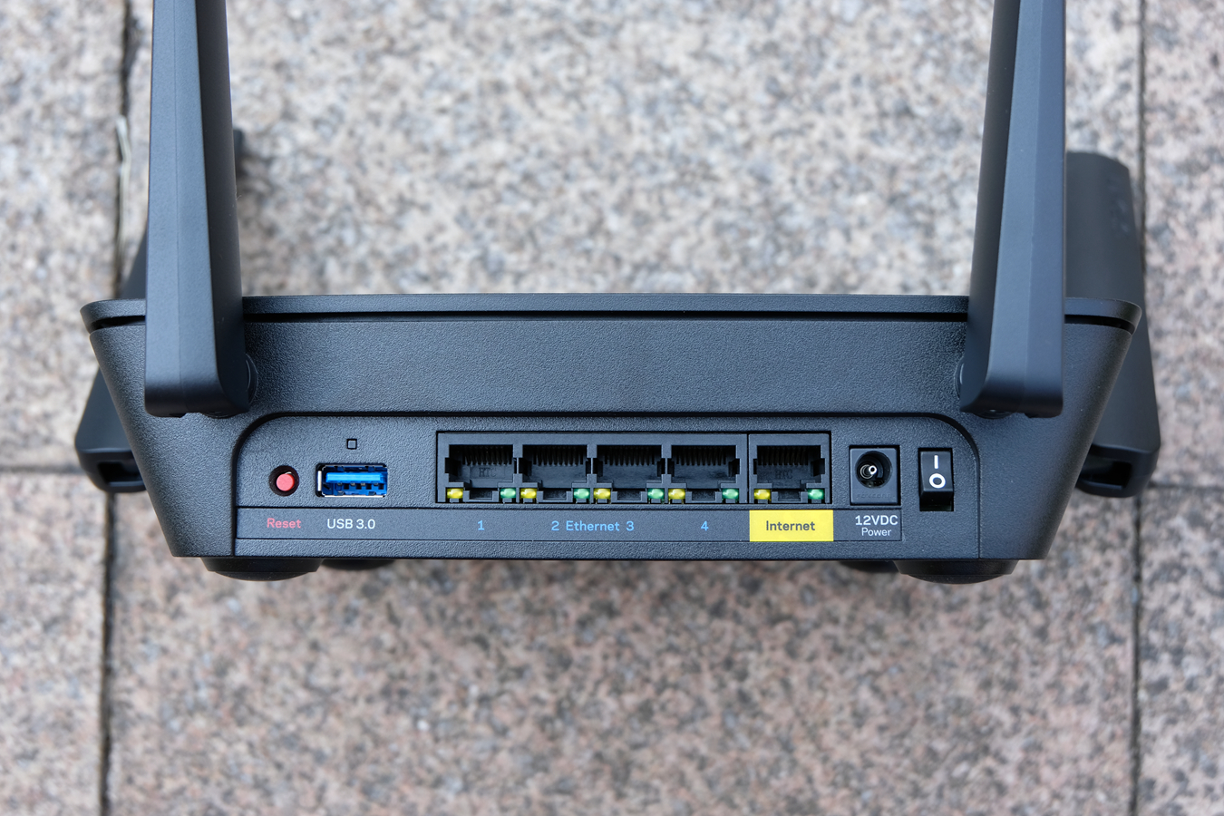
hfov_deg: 46.4
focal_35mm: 42
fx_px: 1428
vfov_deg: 31.9
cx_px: 612
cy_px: 408
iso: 200
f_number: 5.6
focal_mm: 28.2
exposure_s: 1/140
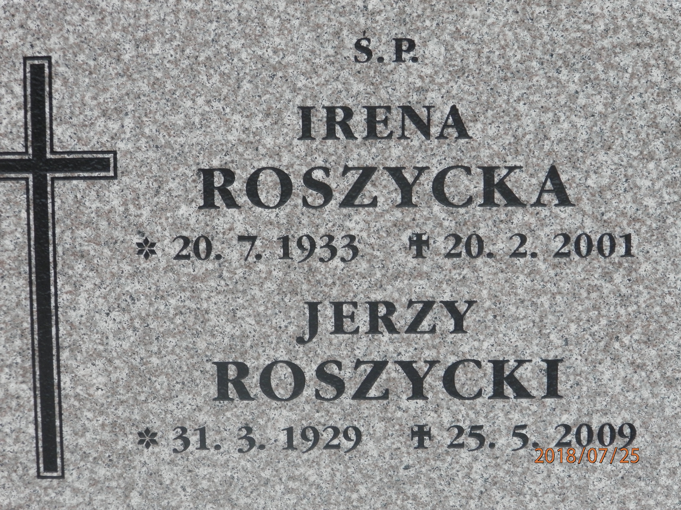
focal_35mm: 132
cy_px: 255
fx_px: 2597
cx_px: 340
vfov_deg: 11.2
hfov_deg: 14.9
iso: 200
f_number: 4.7
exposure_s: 1/80
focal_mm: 23.6
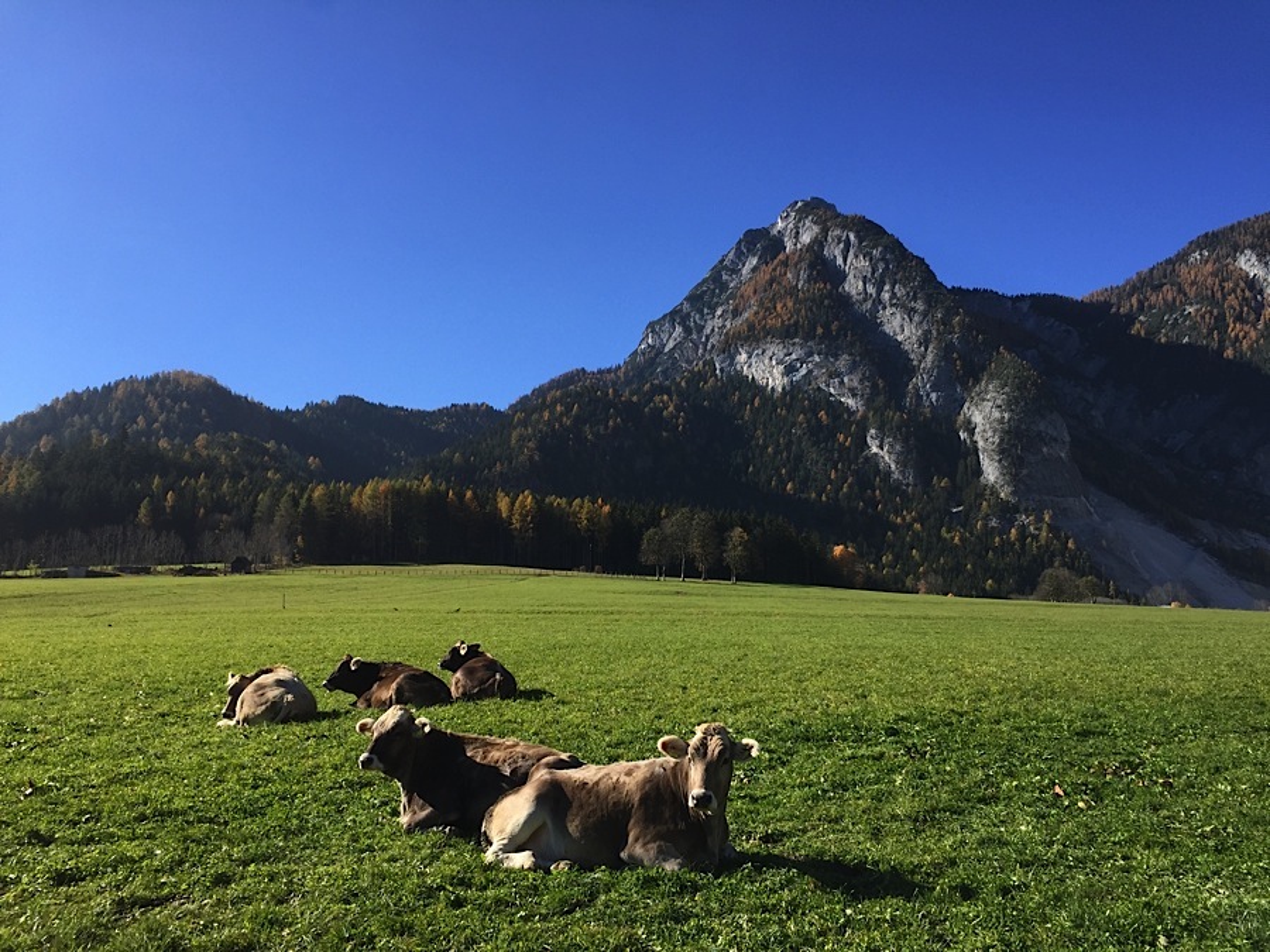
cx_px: 635
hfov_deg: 61.7
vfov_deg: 48.2
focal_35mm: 29
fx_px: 1064
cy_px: 476
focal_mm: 4.15
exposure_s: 1/1319
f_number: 2.2
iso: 32
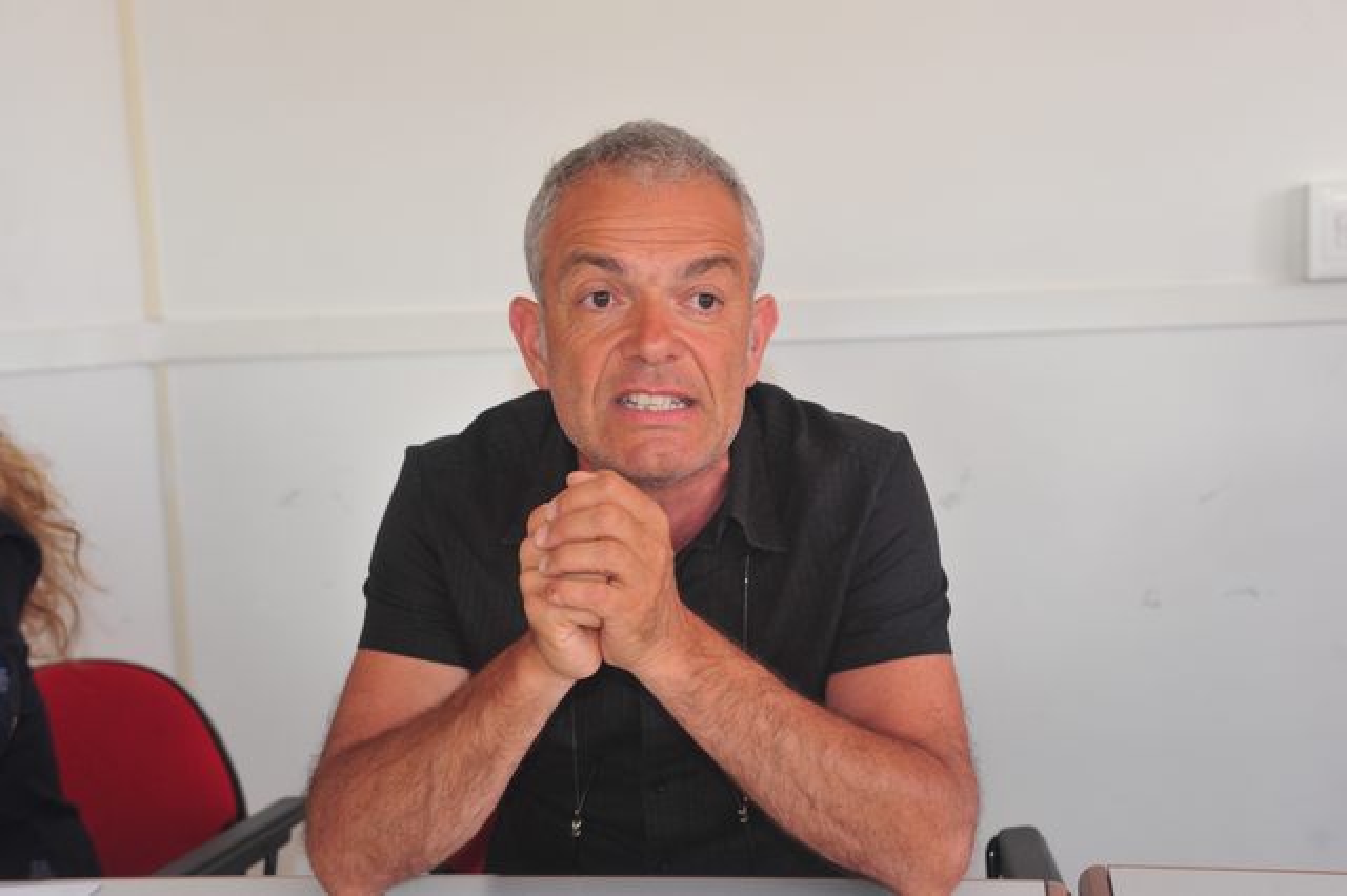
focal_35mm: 55
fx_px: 2057
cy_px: 448
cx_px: 674
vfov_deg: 24.6
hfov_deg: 36.3
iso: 1000
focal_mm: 55
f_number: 5
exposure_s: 1/60
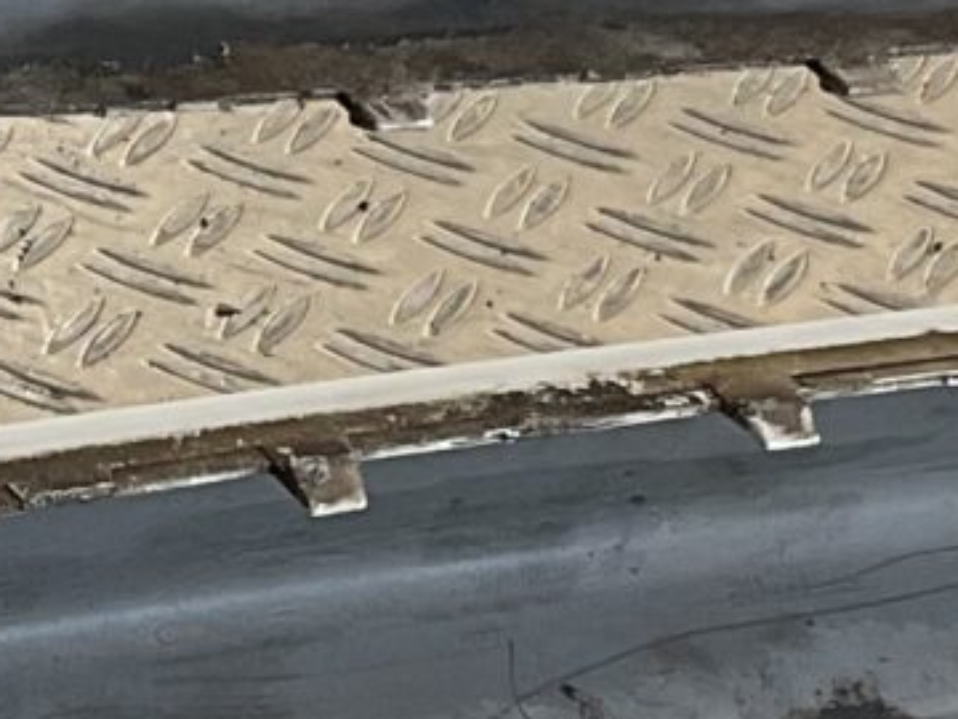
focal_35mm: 206
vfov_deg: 7.2
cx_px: -247
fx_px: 5701
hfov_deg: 9.5
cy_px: 397
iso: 16
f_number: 1.8
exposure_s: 1/116
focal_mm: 3
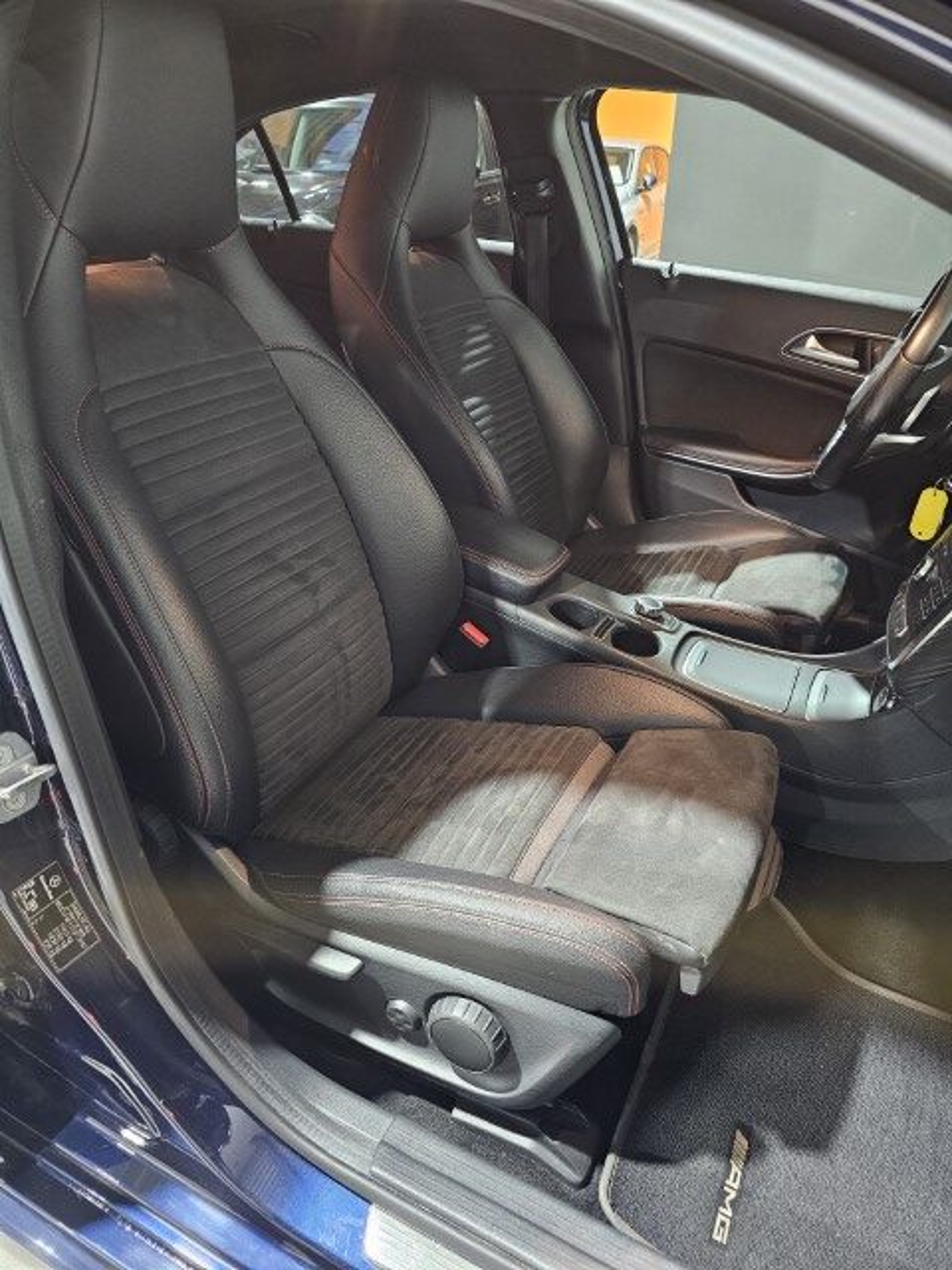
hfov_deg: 58.9
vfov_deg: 73.9
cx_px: 476
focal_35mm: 23
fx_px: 843
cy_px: 635
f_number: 1.7
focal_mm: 6.3
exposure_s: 1/25
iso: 640
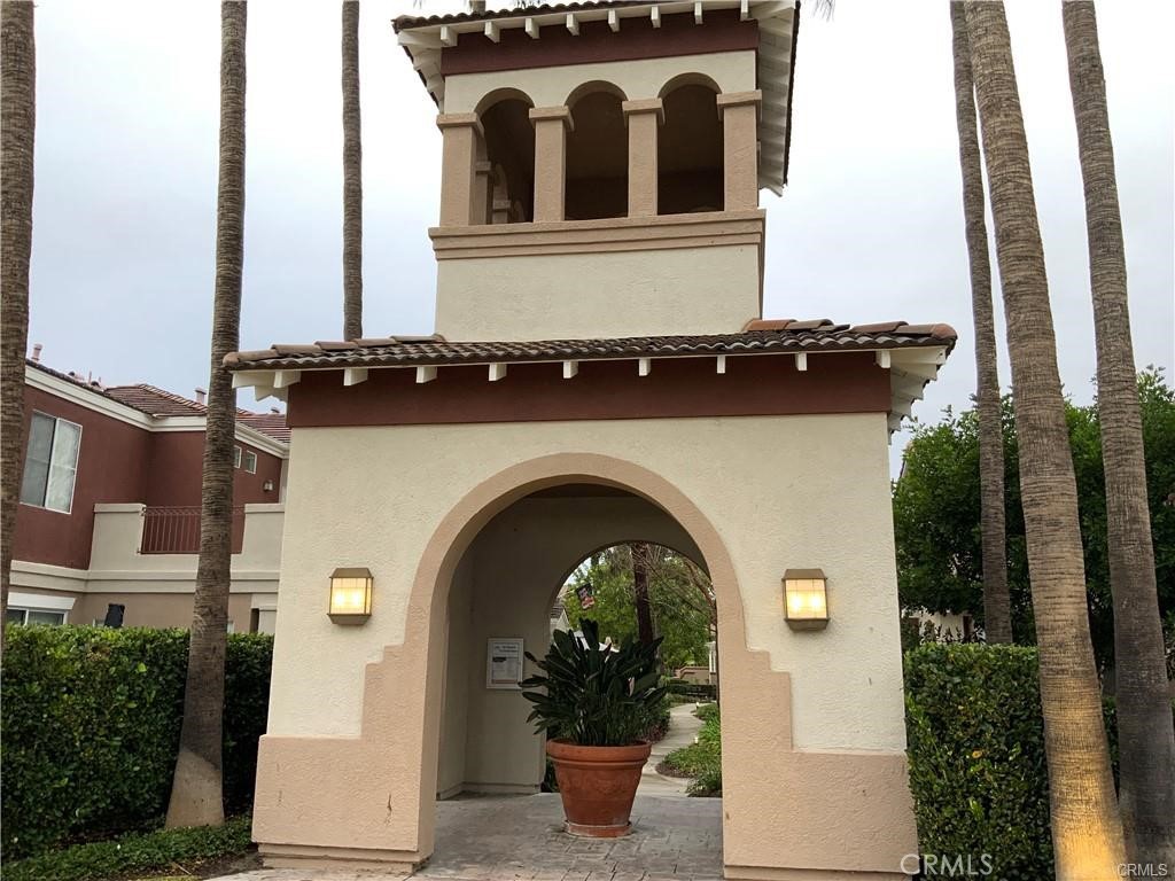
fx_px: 984
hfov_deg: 61.7
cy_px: 440
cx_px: 588
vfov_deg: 48.2
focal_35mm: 29
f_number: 1.8
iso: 16
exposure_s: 1/120
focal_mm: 3
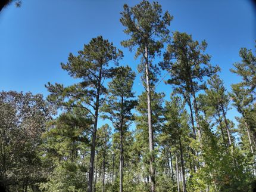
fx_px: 177
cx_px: 128
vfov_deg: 56.8
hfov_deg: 71.6
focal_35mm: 24
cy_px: 96
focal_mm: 12.29
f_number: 2.8
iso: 100
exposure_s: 1/1250
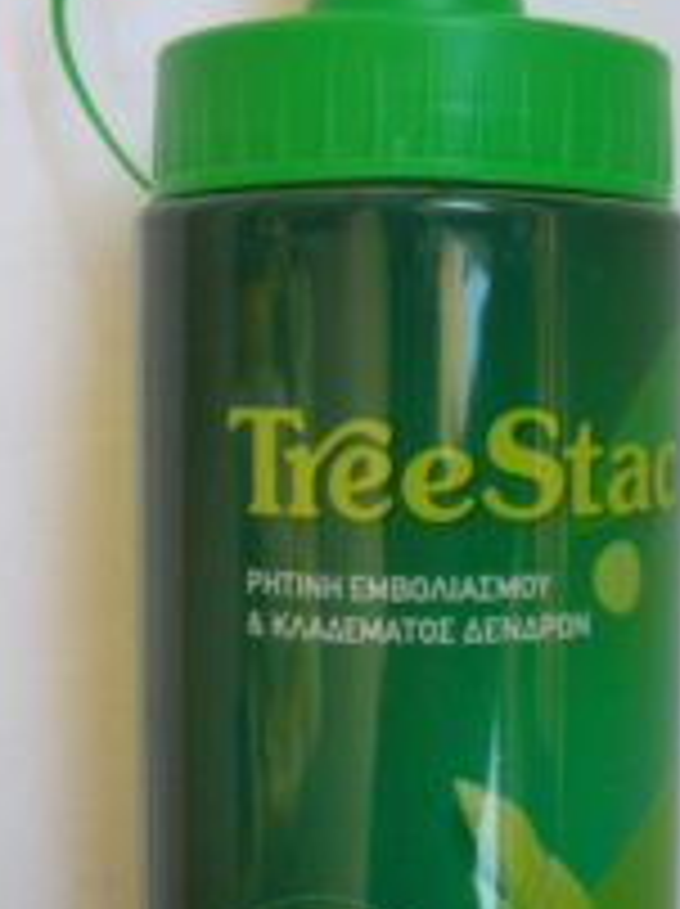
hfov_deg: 19.1
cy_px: 468
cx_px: 432
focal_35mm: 77
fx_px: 2021
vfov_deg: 25.4
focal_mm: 7.5
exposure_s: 1/53
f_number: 2.7
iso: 217
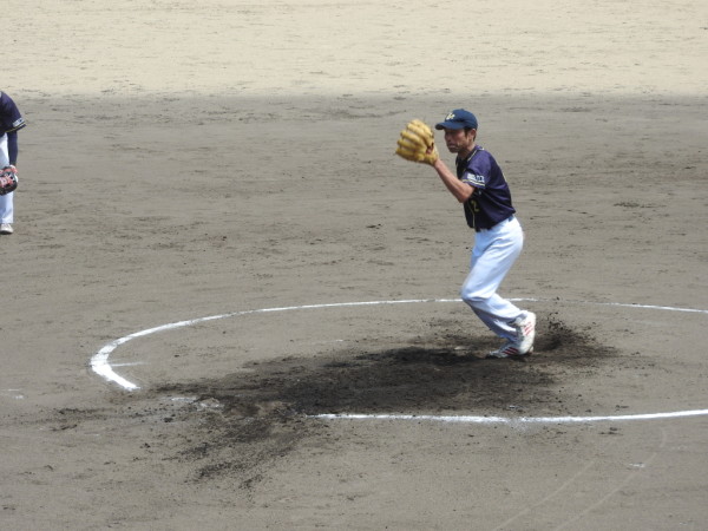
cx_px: 354
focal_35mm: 170
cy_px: 266
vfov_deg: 8.7
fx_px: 3477
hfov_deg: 11.6
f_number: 5.2
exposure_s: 1/400
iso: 100
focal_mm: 30.5
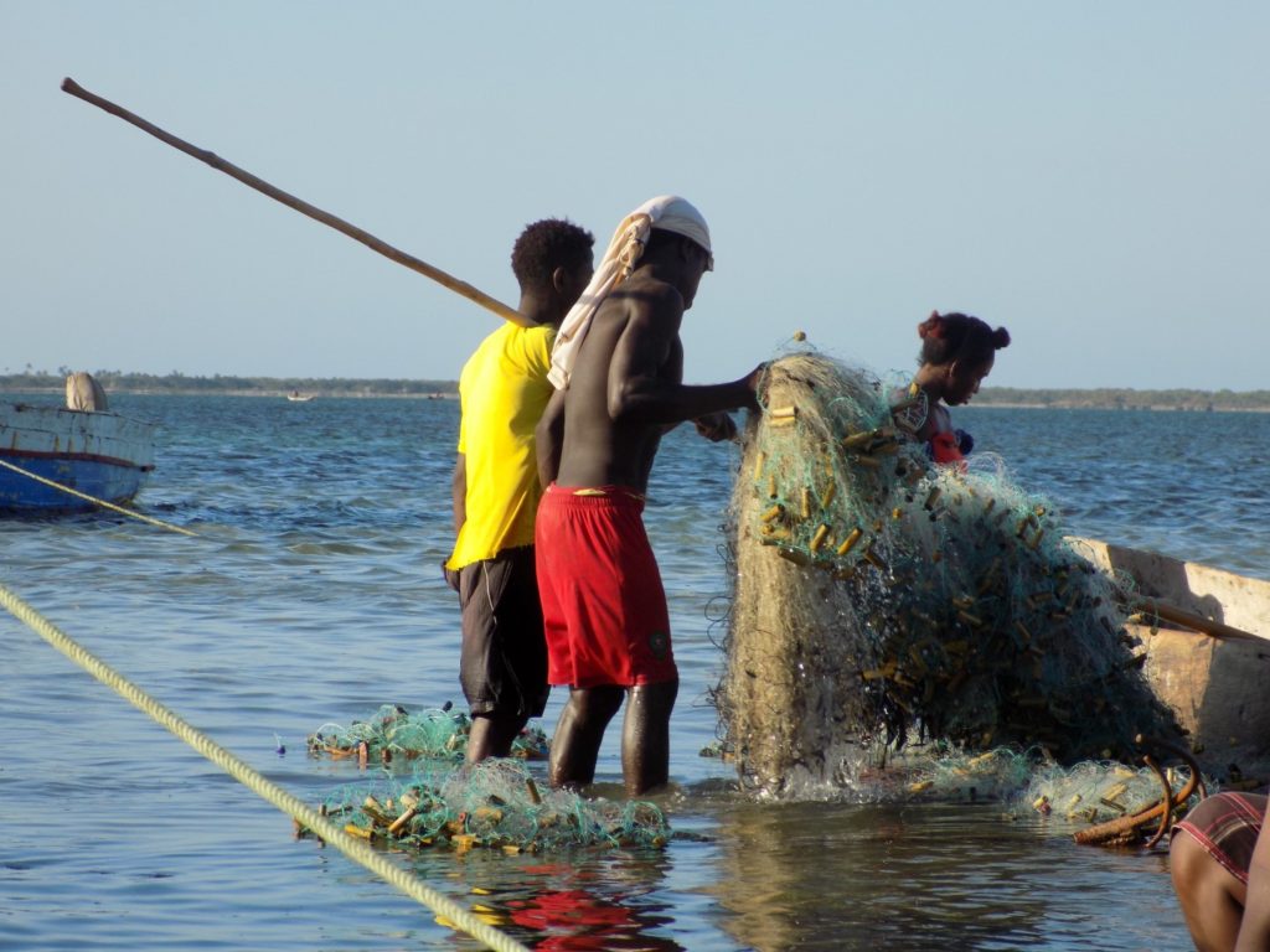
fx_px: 6164
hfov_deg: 11.8
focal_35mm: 168
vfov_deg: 8.8
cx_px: 635
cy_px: 476
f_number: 5.3
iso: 80
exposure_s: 1/320
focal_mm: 29.9
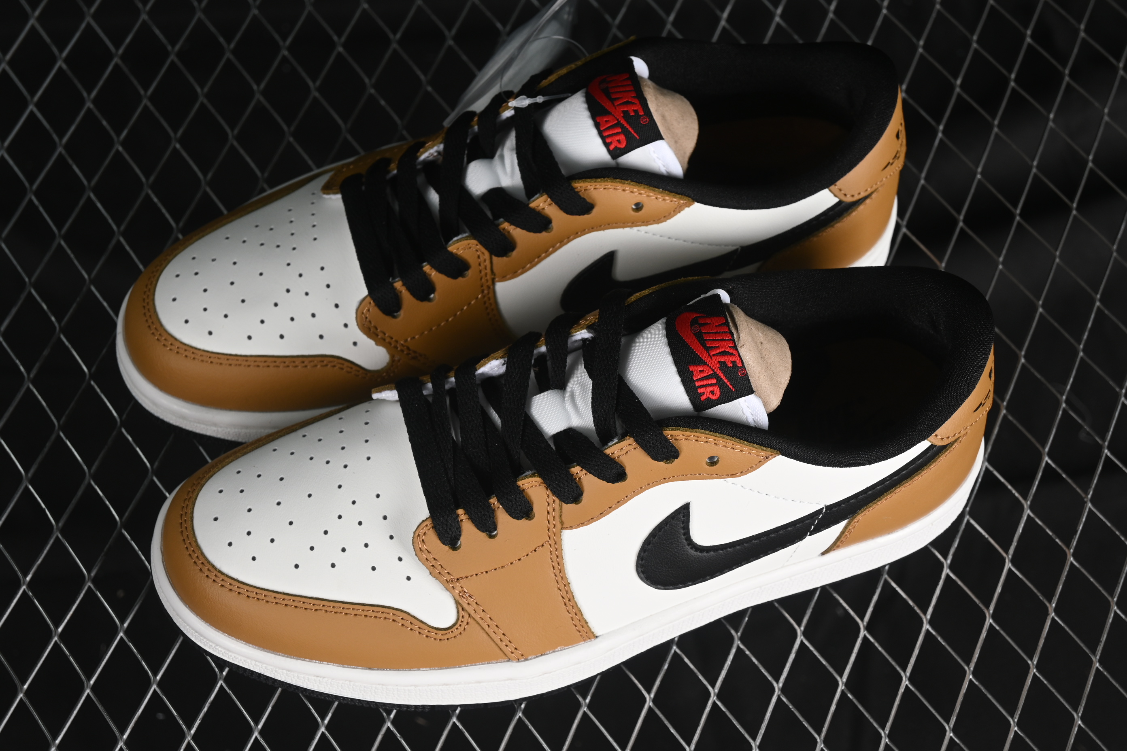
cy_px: 376
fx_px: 2348
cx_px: 564
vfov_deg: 18.2
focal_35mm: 75
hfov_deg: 27.0
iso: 160
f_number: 7.1
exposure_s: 1/60
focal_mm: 50
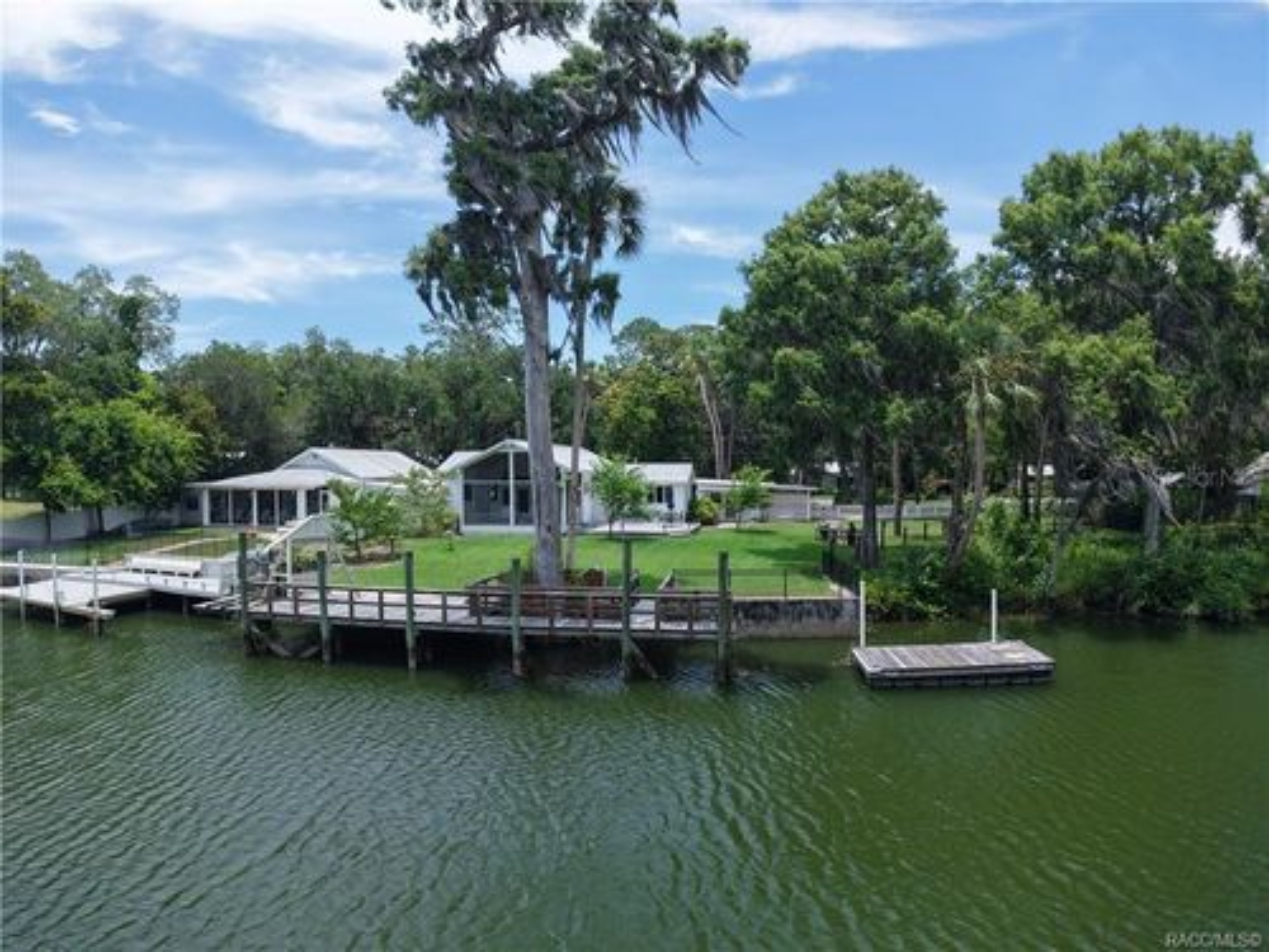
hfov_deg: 71.6
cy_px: 476
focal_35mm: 24
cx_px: 634
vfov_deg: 56.8
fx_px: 880
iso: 220
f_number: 1.8
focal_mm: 6.48
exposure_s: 1/3200
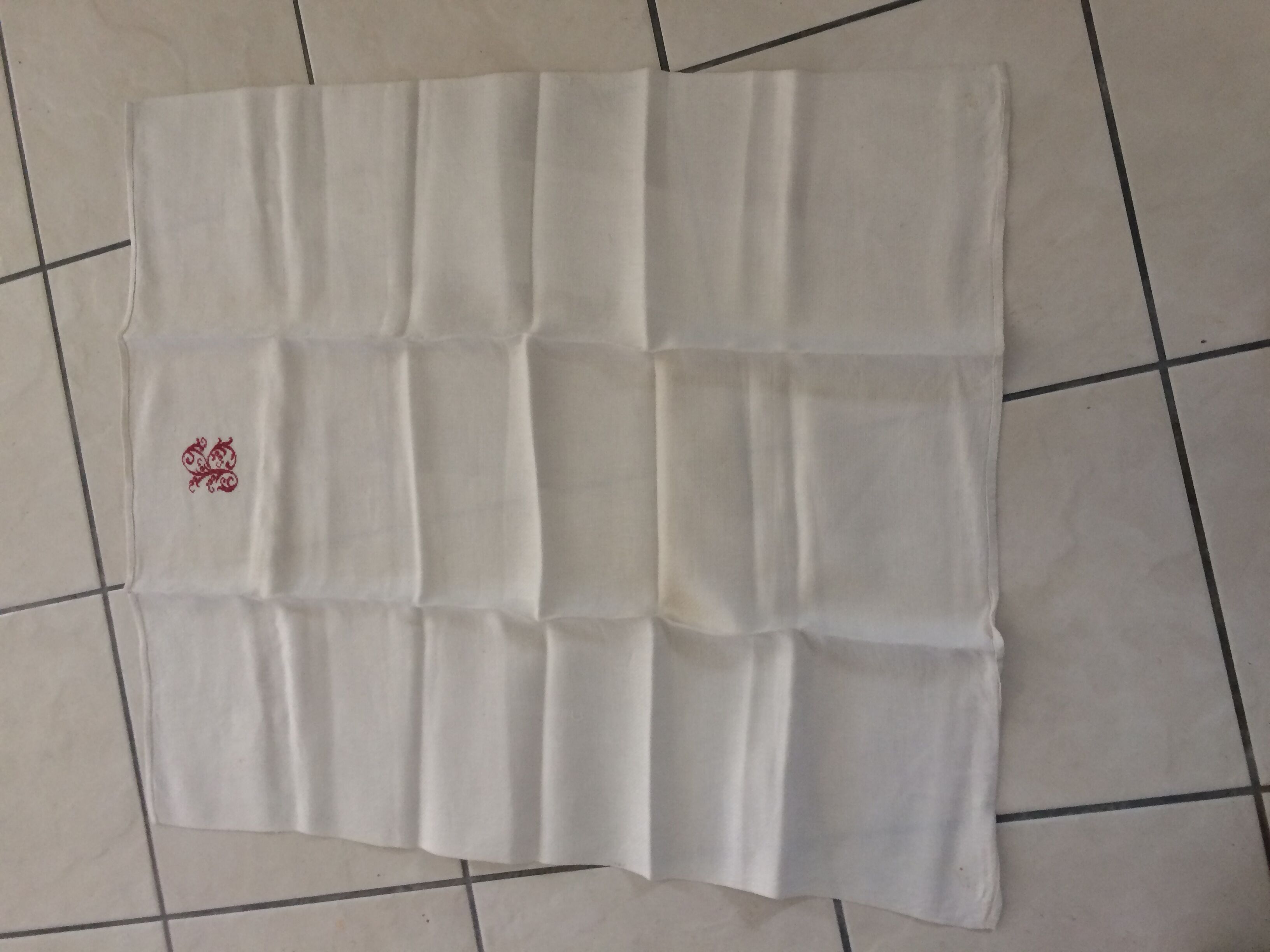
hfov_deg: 61.7
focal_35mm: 29
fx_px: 1064
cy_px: 476
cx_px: 635
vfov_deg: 48.2
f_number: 2.2
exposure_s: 1/33
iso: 40
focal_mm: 4.15
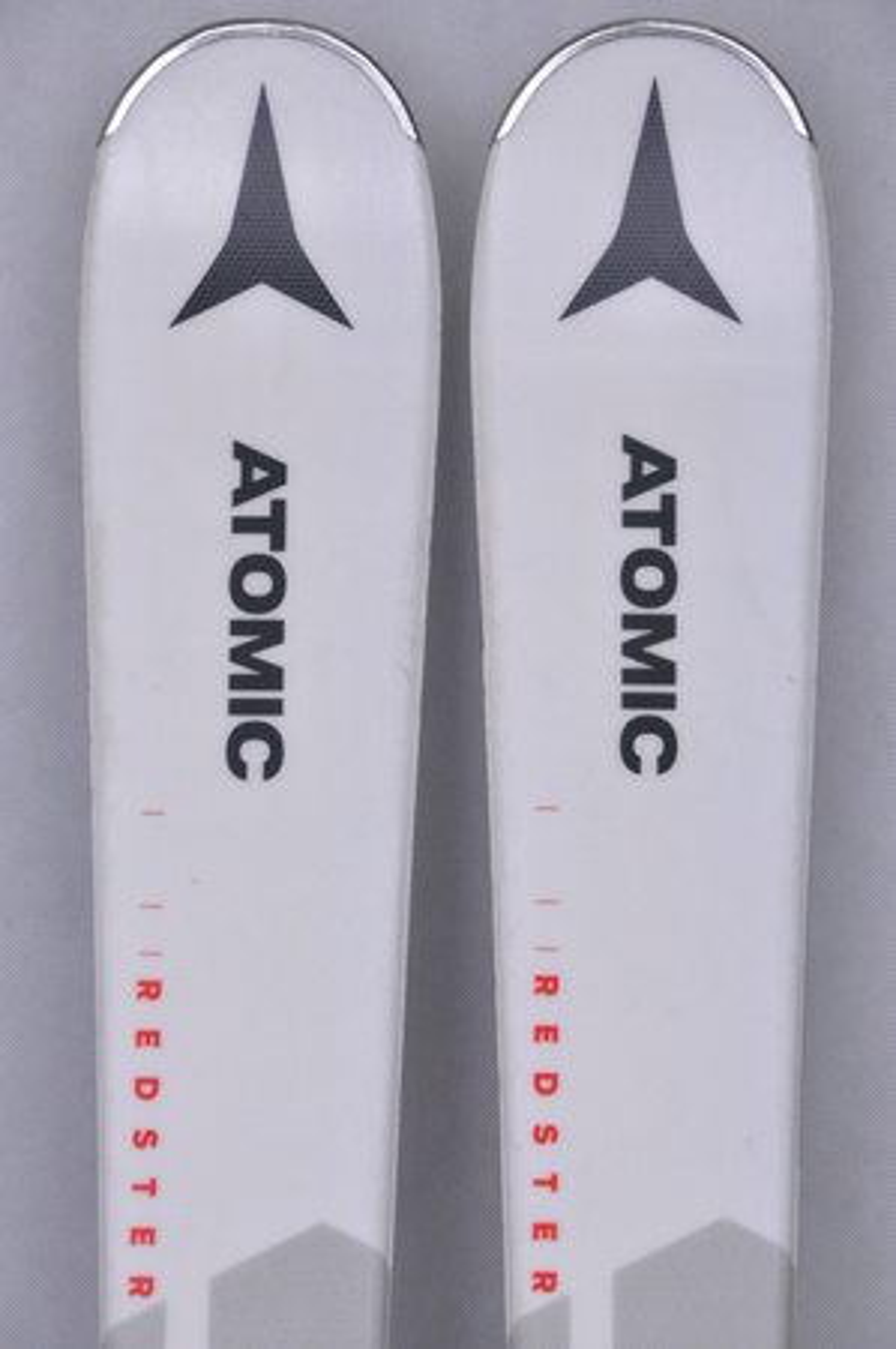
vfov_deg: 13.1
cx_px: 448
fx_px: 5893
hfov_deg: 8.7
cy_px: 674
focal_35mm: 158
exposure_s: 1/125
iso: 3200
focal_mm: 105
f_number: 9.5
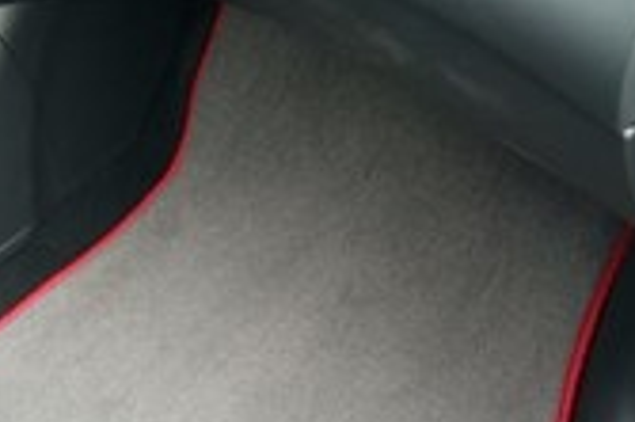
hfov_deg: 29.5
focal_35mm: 68
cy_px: 428
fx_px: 1198
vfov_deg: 19.4
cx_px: 205
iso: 400
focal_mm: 18
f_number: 3.5
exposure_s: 1/20
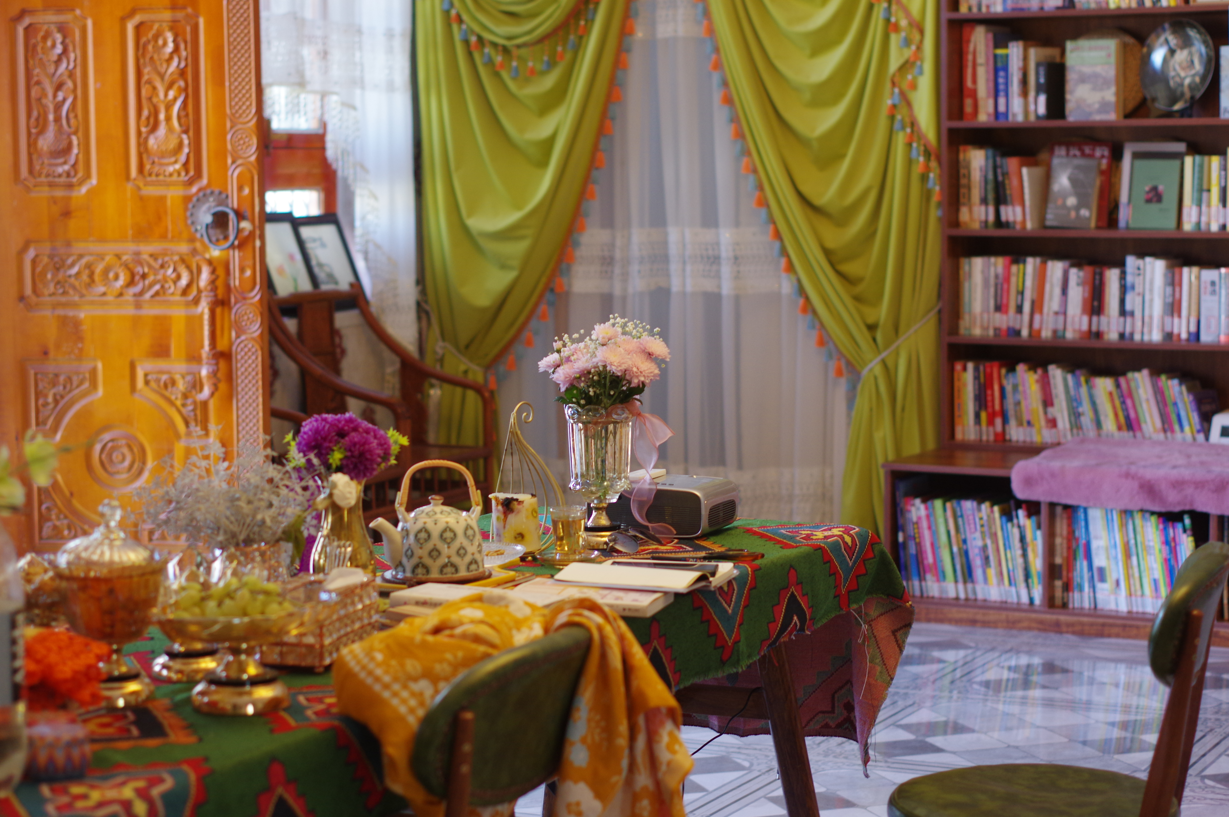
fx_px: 2558
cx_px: 614
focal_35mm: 75
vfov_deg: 18.1
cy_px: 408
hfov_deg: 27.0
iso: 400
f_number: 2.5
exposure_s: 1/50
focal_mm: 50
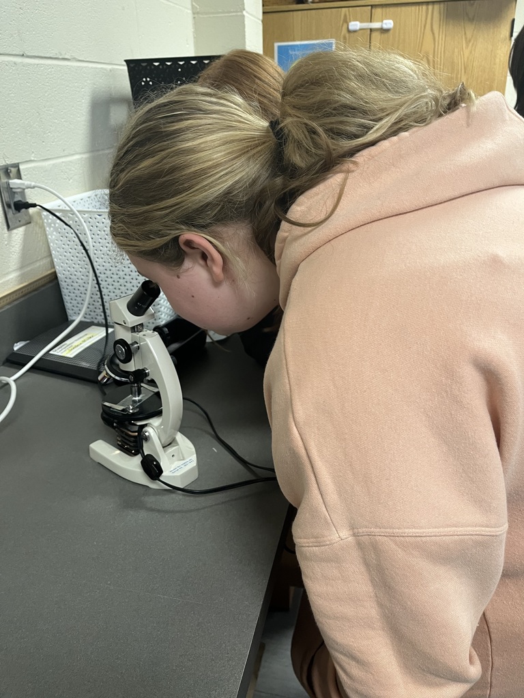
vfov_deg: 67.3
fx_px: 525
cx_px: 262
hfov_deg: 53.1
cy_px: 349
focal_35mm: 26
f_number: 1.6
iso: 160
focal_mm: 5.1
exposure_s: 1/60
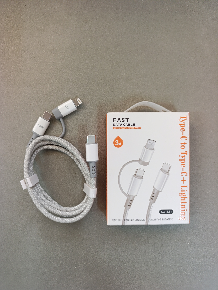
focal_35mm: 23
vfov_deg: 73.8
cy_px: 145
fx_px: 193
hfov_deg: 59.0
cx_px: 109
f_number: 1.6
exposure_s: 1/100
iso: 250
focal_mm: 6.14
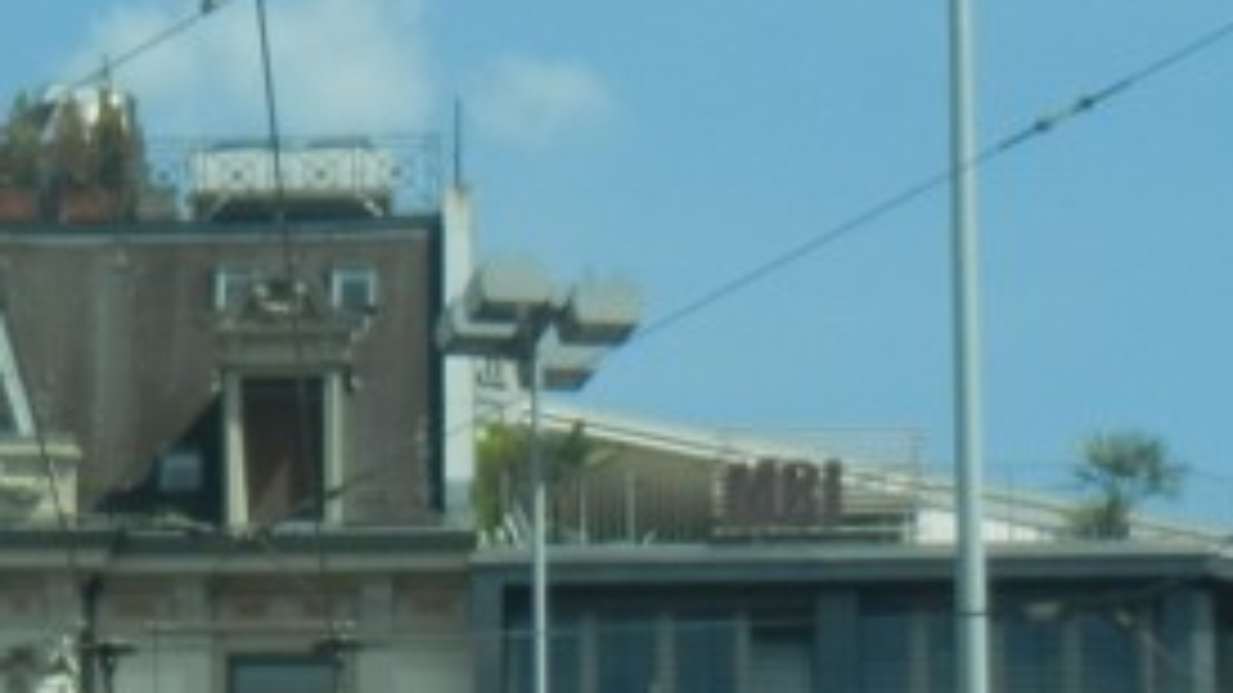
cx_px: -328
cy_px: 729
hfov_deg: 7.7
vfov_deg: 4.4
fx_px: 9055
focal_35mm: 277
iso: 160
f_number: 8.2
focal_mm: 12.2
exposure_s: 1/262
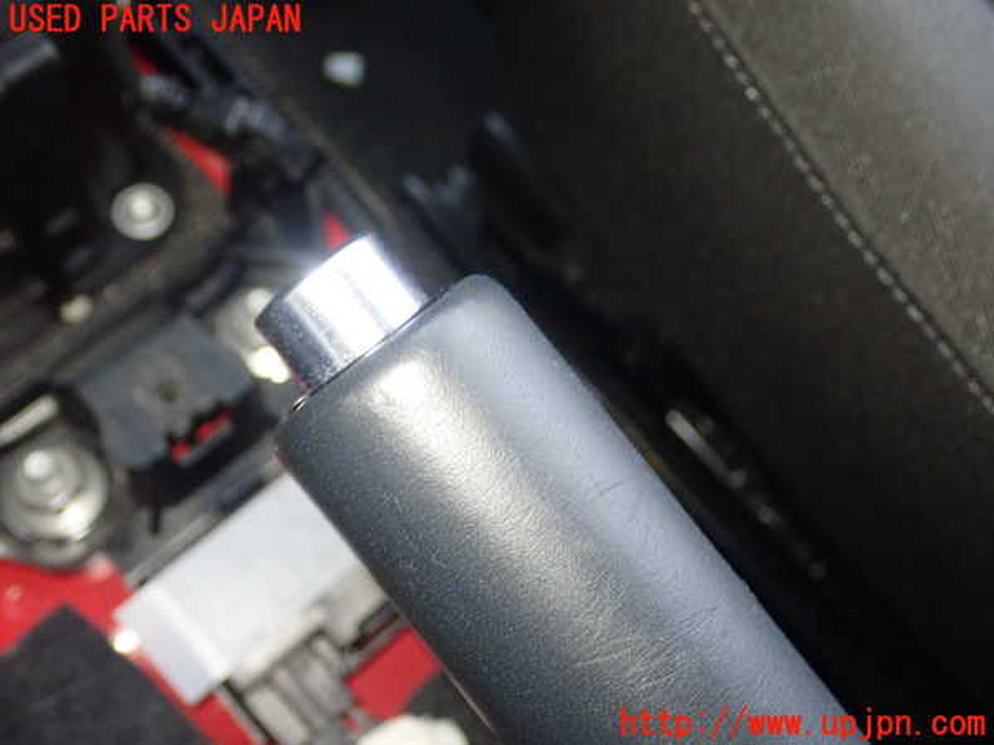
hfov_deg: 41.2
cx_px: 497
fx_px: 1321
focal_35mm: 46
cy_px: 372
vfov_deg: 31.5
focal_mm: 8.41
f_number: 3.1
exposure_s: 1/13
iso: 800
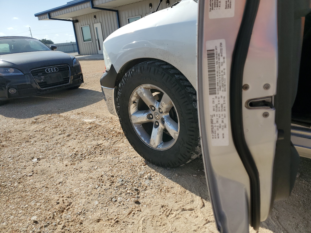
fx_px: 234
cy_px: 116
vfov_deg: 53.1
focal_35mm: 26
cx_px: 156
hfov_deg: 67.3
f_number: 1.5
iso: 50
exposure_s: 1/5000
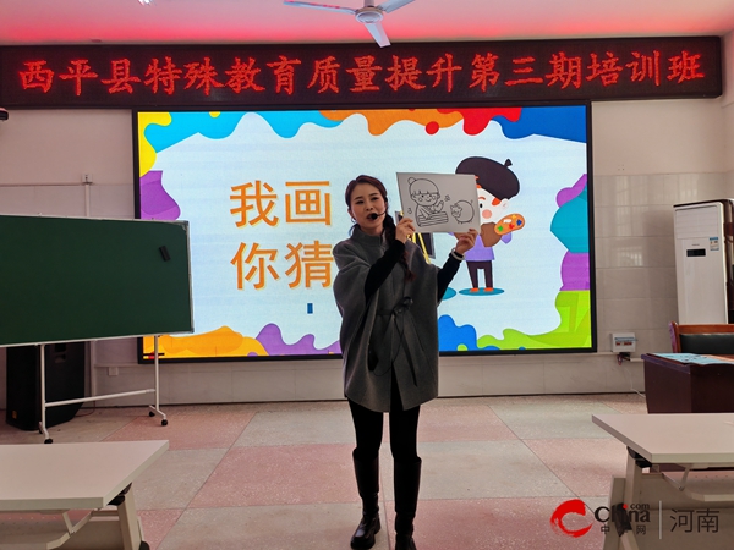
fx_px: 573
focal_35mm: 27
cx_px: 367
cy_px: 275
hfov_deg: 65.3
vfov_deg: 51.4
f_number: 1.9
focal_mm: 5.52
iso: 80
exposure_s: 1/100
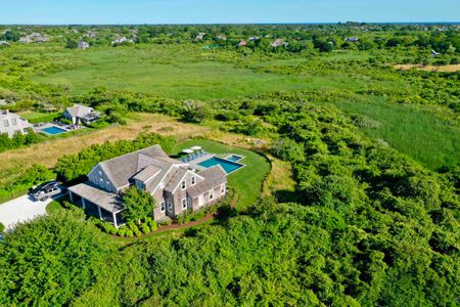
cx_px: 230
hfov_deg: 65.5
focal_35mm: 28
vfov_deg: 46.4
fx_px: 358
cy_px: 154
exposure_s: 1/400
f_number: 5.6
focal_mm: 10.26
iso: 100
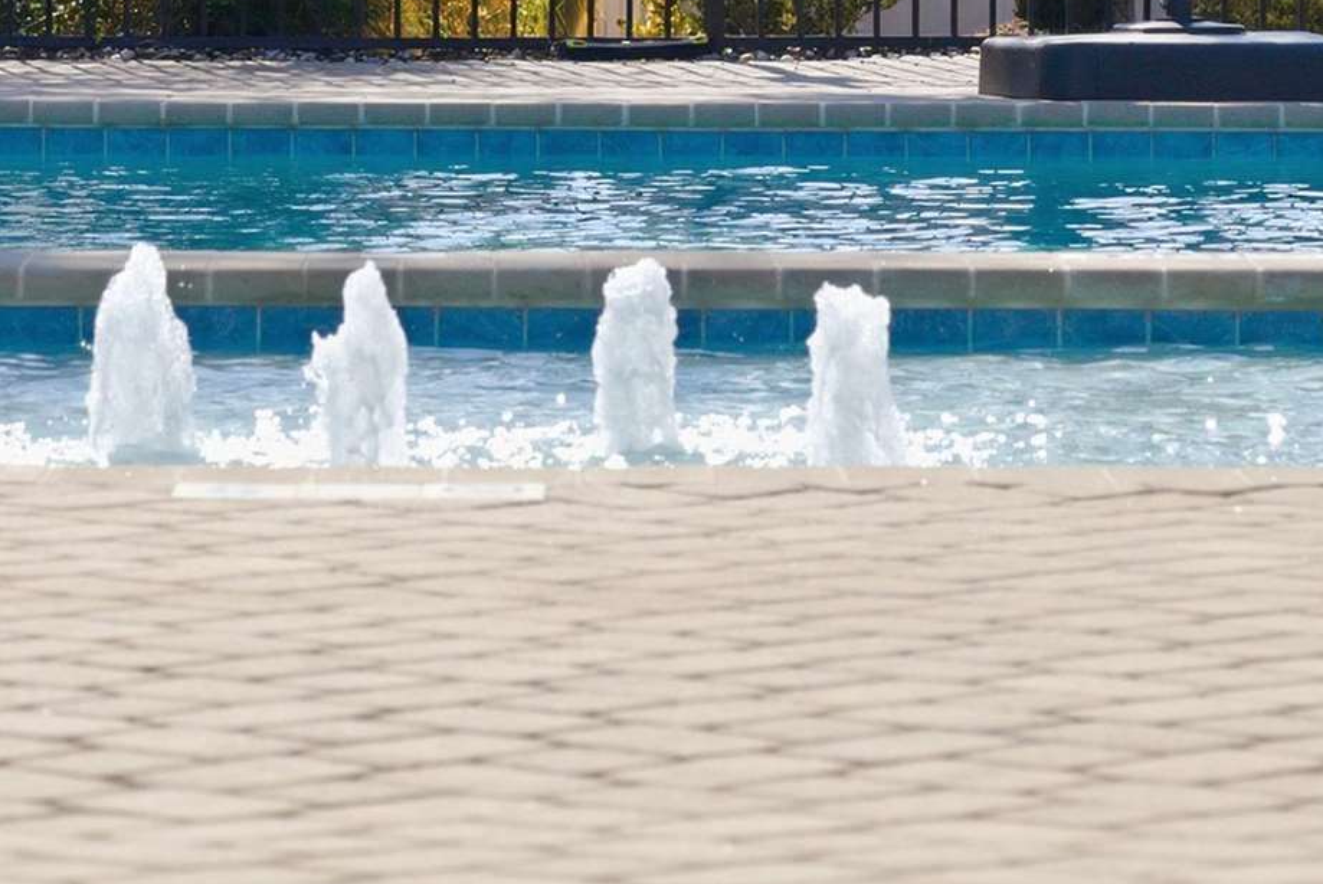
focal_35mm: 234
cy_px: 73
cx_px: 551
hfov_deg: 8.8
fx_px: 8605
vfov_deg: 5.9
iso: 400
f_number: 5
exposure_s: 1/3200
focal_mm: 70
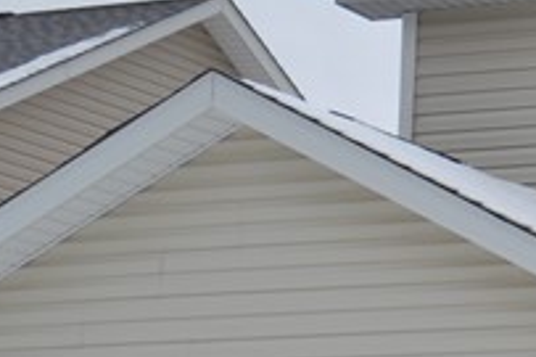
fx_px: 3109
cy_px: 463
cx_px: 885
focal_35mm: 209
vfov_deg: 6.5
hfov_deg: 9.5
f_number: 6.3
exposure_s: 1/160
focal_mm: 26
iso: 100
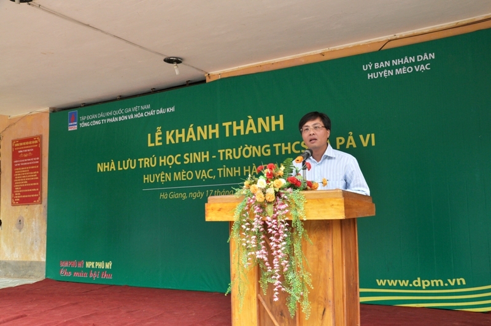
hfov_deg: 57.3
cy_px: 163
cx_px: 246
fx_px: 449
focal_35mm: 33
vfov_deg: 39.9
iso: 200
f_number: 7.1
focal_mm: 22
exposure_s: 1/200
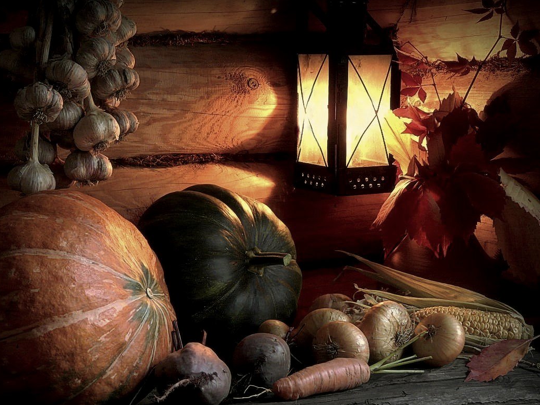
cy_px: 227
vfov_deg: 20.4
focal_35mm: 72
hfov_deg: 27.0
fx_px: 1123
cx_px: 250
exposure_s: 2.5
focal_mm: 10.2
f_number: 4
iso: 100
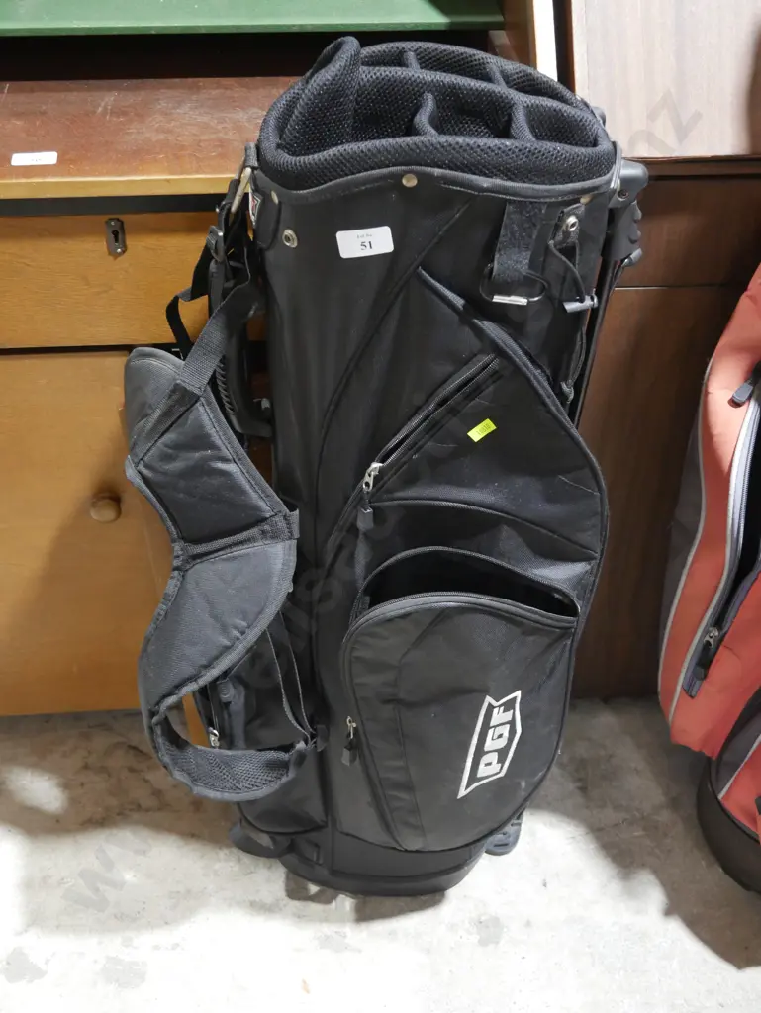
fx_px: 1289
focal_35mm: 44
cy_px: 506
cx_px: 380
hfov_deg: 32.9
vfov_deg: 42.9
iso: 2000
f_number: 4.7
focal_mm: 22
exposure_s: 1/60
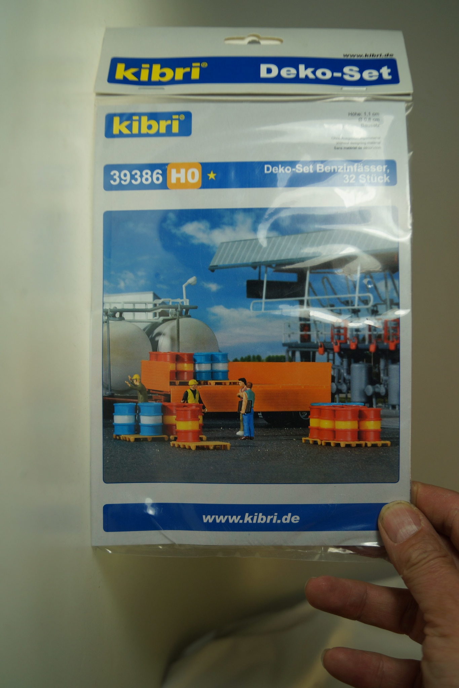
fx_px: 746
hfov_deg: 34.2
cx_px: 230
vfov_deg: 49.6
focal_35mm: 39
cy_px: 344
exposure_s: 1/200
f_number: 4.5
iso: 100
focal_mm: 26
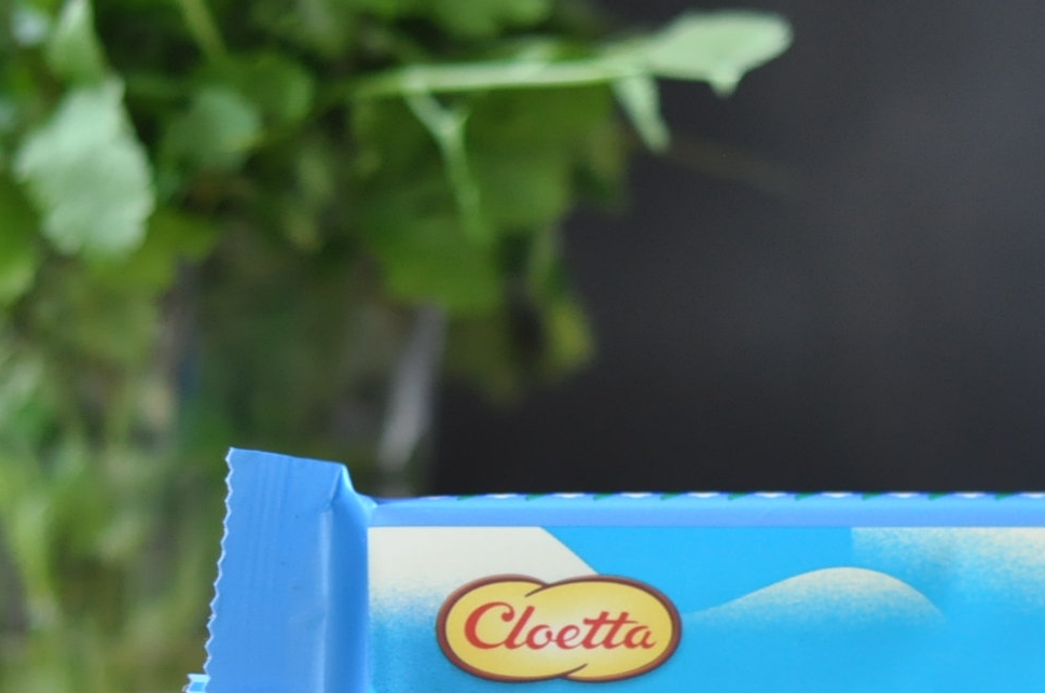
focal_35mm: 166
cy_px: 622
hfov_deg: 12.2
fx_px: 4811
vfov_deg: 8.2
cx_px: 1064
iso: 800
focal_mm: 50
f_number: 3.2
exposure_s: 1/40
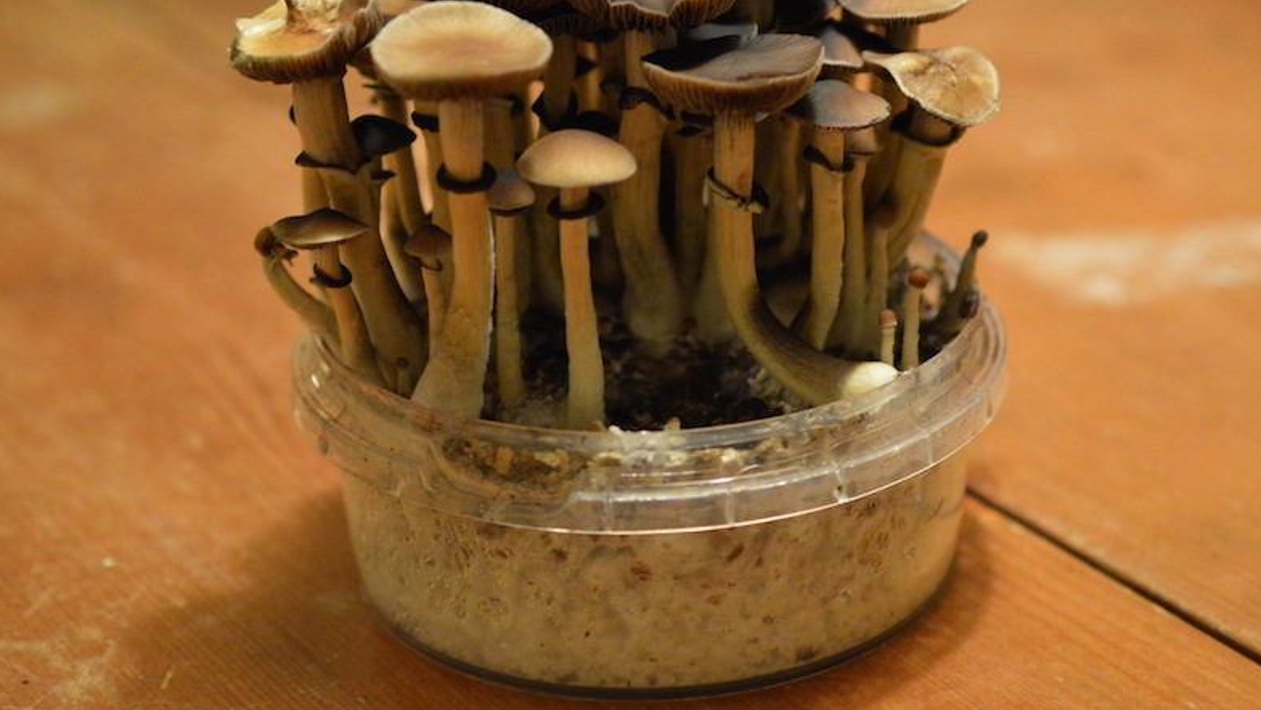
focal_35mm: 82
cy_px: 197
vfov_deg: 14.7
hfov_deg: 25.9
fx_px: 2742
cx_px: 712
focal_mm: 40
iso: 2500
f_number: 3
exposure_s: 1/60
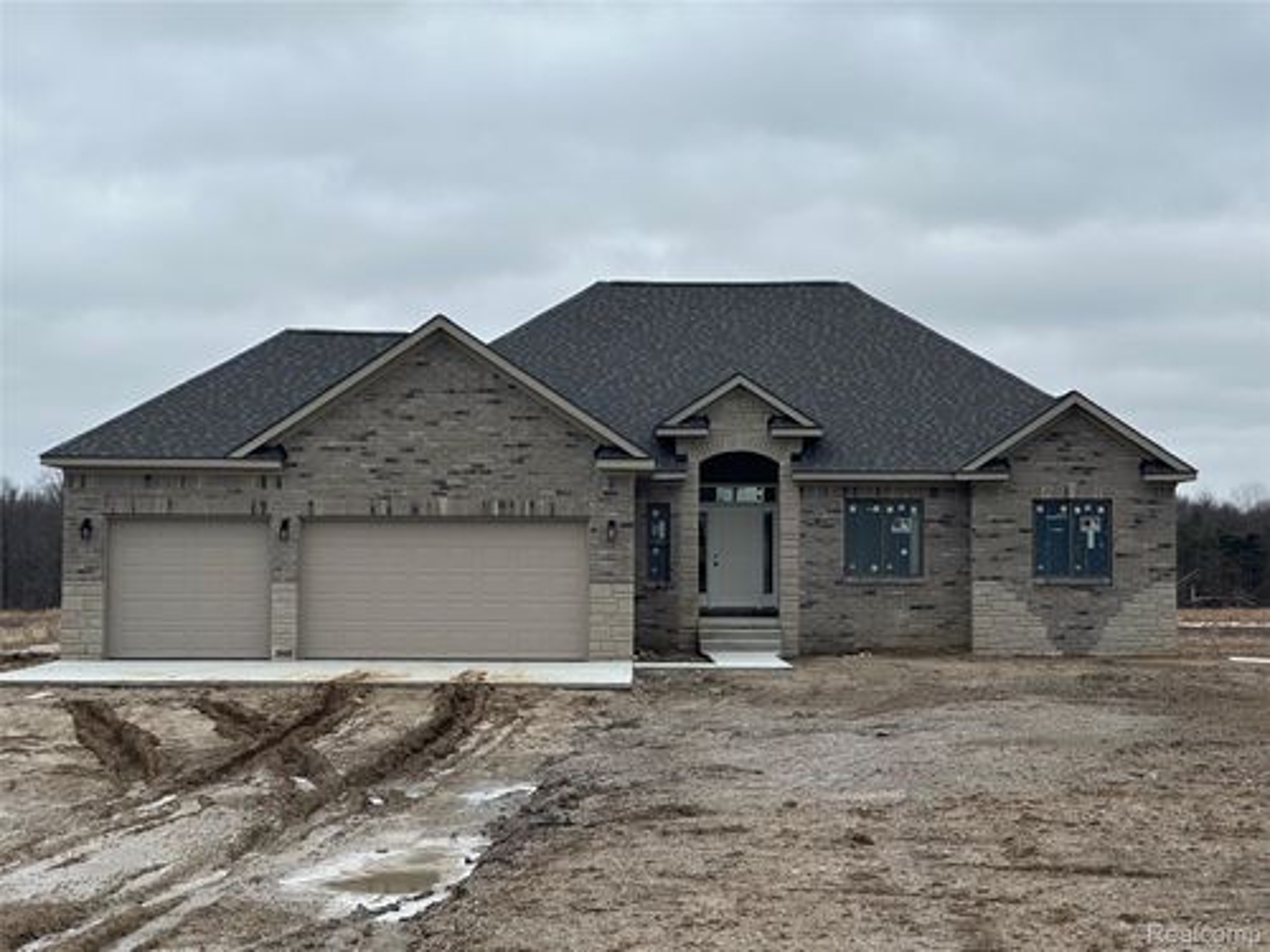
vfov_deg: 19.1
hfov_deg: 25.3
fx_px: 2825
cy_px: 476
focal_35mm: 77
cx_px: 635
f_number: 2.8
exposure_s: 1/290
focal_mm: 9
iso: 32
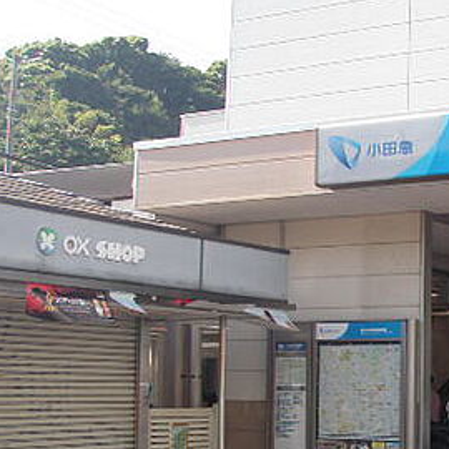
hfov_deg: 21.2
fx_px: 1130
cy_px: 317
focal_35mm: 77
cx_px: 509
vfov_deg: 22.3
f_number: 3.5
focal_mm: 6.7
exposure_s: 1/250
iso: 80
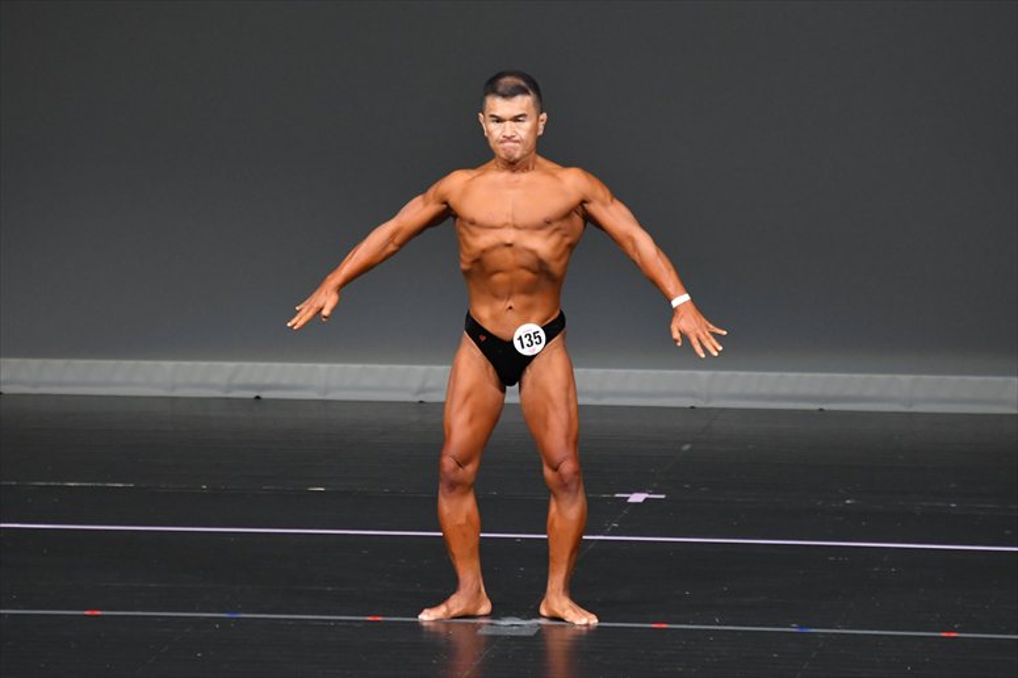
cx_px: 509
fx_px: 9751
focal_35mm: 345
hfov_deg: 6.0
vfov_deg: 4.0
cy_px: 339
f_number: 5.6
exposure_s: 1/400
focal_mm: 230
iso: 4000
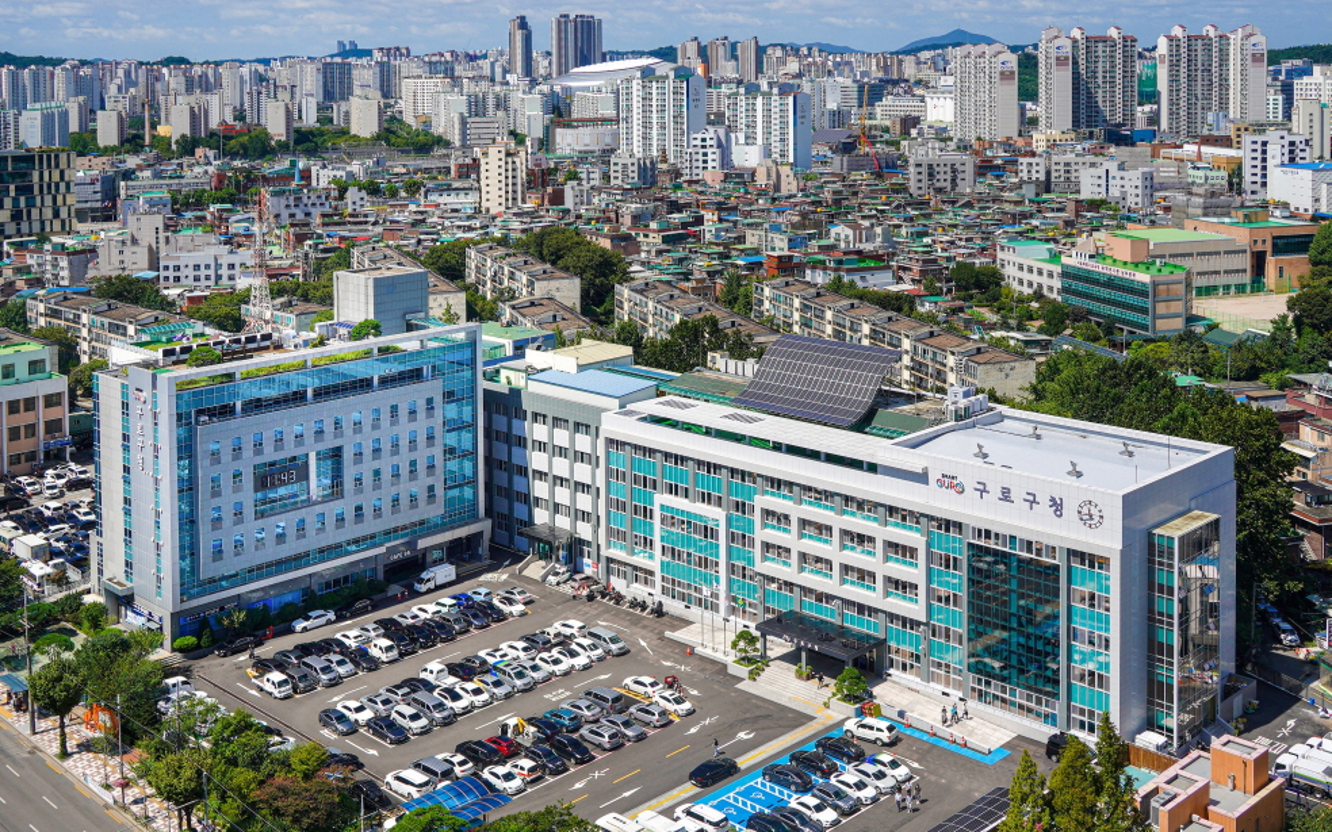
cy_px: 423
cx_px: 663
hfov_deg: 64.6
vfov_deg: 43.1
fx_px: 1053
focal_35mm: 29
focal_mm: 28
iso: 50
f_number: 9
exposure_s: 1/250
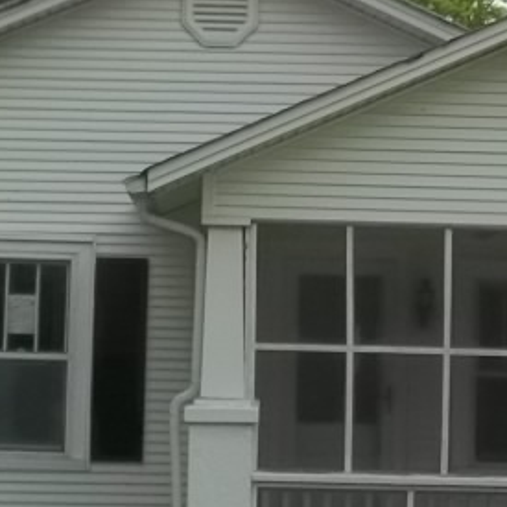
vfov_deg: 12.8
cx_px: 347
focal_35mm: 136
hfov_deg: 12.8
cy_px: 219
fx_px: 2254
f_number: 8
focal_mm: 5.9
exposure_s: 1/200
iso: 64
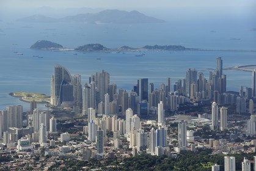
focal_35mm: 150
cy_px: 86
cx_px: 128
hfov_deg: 13.7
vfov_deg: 9.2
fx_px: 1067
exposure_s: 1/1000
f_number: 7.1
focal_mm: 150
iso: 200
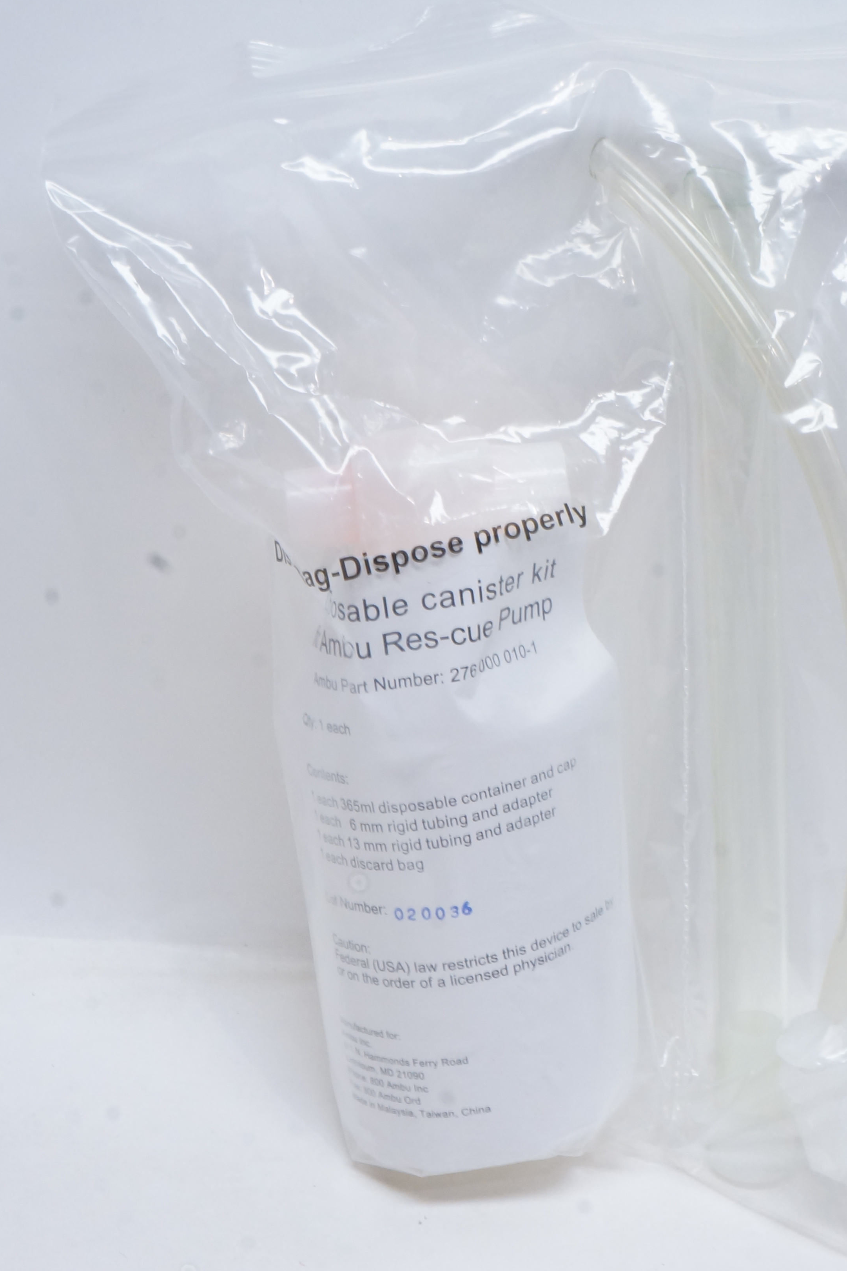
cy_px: 632
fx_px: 2003
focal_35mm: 57
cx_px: 609
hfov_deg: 23.7
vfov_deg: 35.2
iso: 800
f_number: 20
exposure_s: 1/6
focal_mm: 25
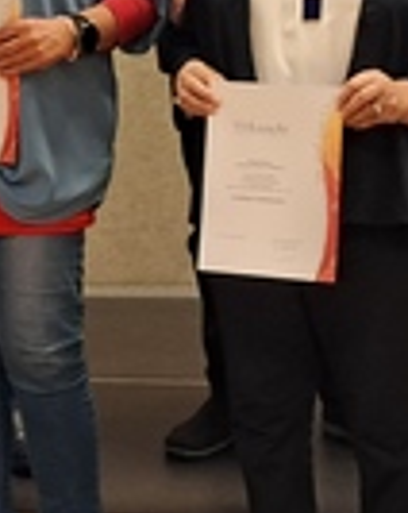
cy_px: -42
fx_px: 1921
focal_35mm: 127
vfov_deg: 14.8
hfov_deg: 11.9
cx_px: -65
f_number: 1.8
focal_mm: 4
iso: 400
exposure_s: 1/50
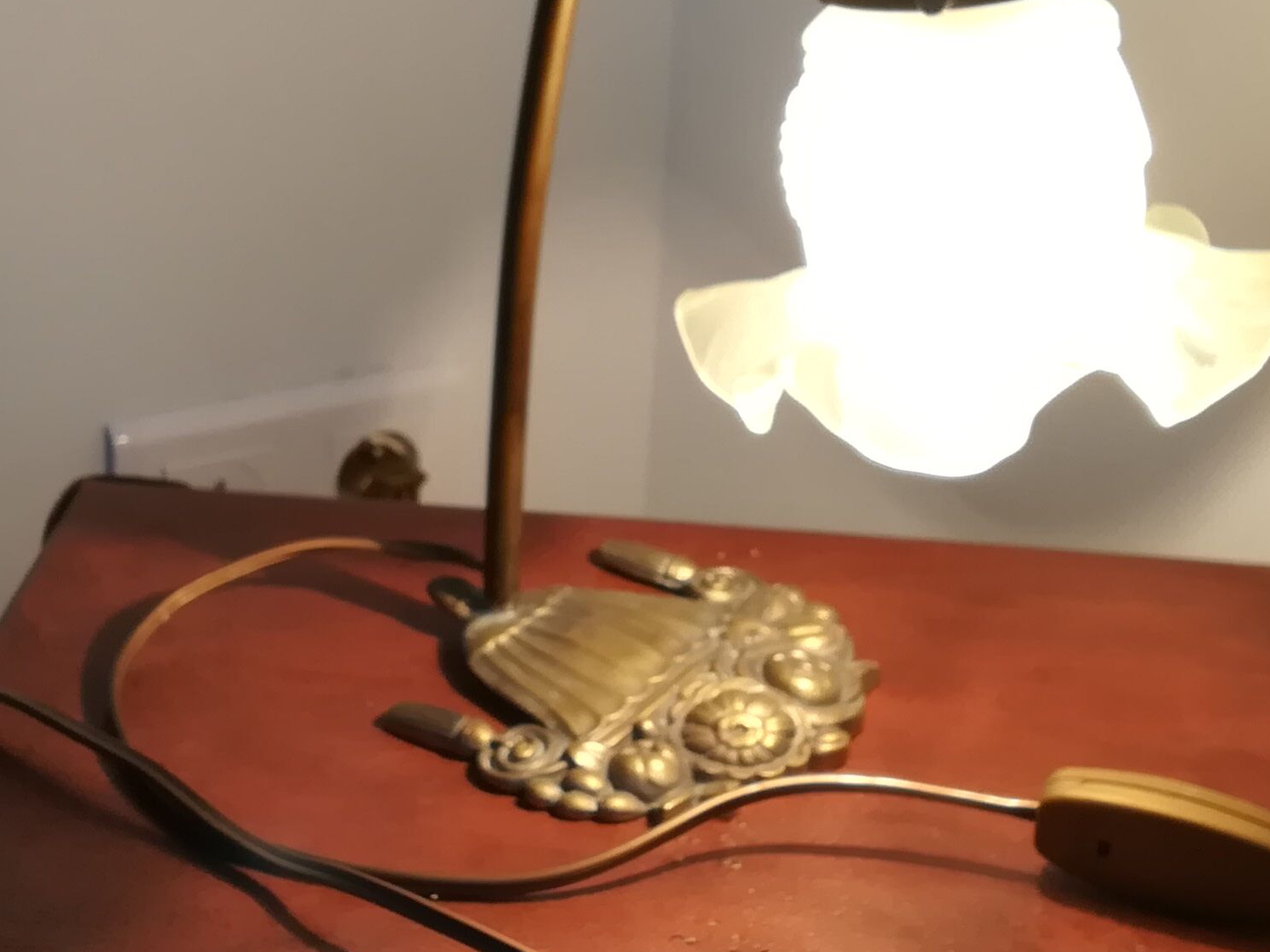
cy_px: 522
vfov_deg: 21.3
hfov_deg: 28.2
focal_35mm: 69
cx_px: 654
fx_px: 2531
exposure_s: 1/33.3
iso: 64
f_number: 2.2
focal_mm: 3.83
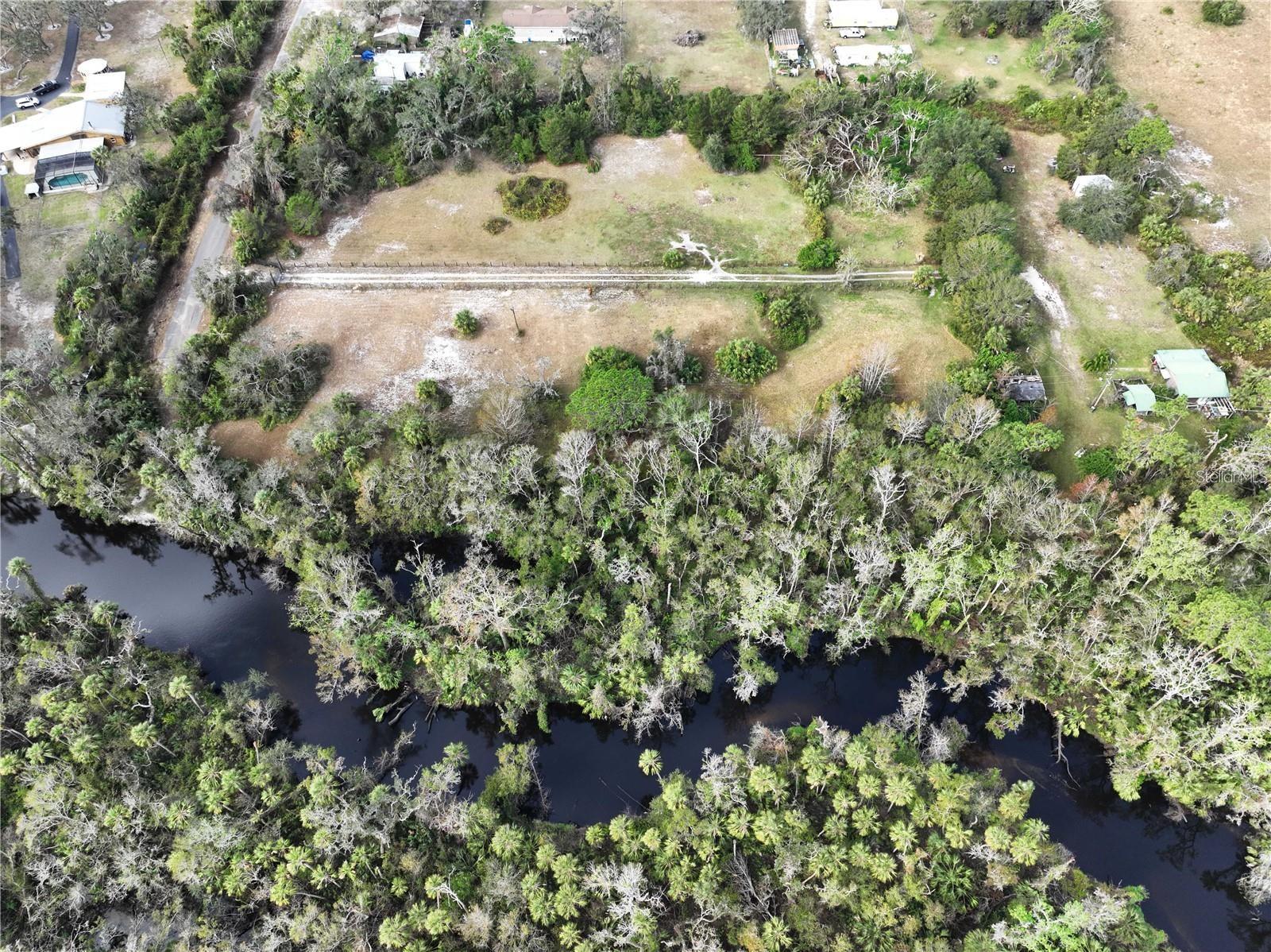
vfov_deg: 56.8
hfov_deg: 71.6
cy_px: 476
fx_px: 881
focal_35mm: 24
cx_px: 636
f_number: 3.5
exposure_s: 1/160
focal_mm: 12.29
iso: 200
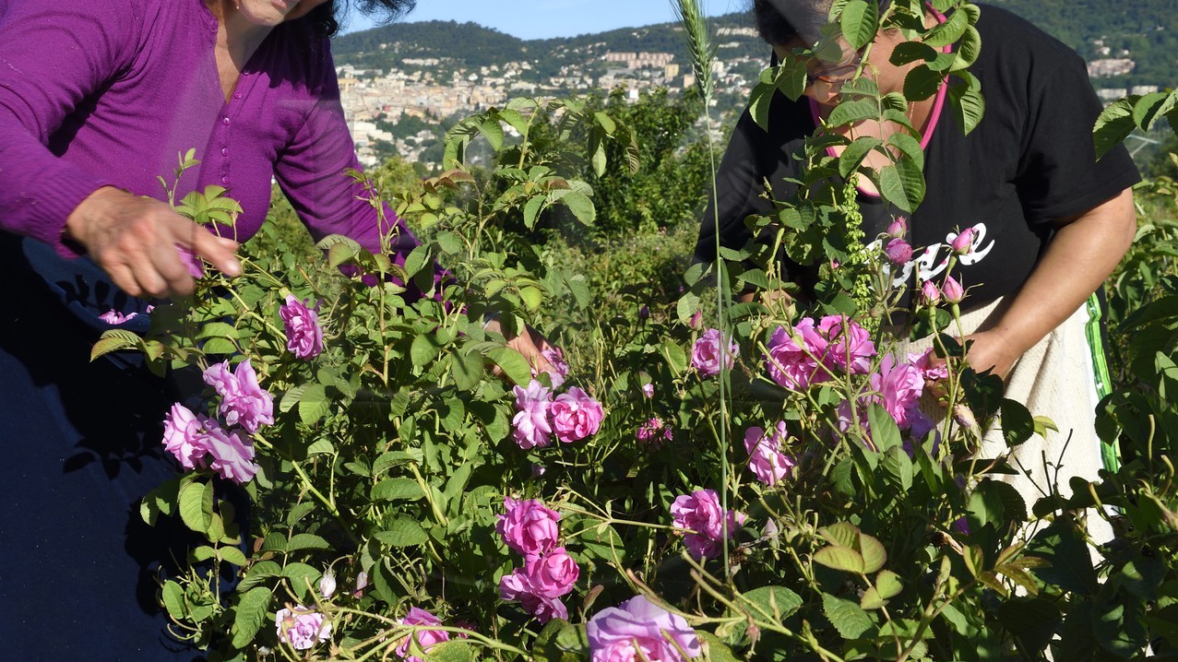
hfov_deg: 48.3
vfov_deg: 28.2
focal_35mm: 42
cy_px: 252
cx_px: 530
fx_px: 1312
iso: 200
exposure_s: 1/200
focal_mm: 32
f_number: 13
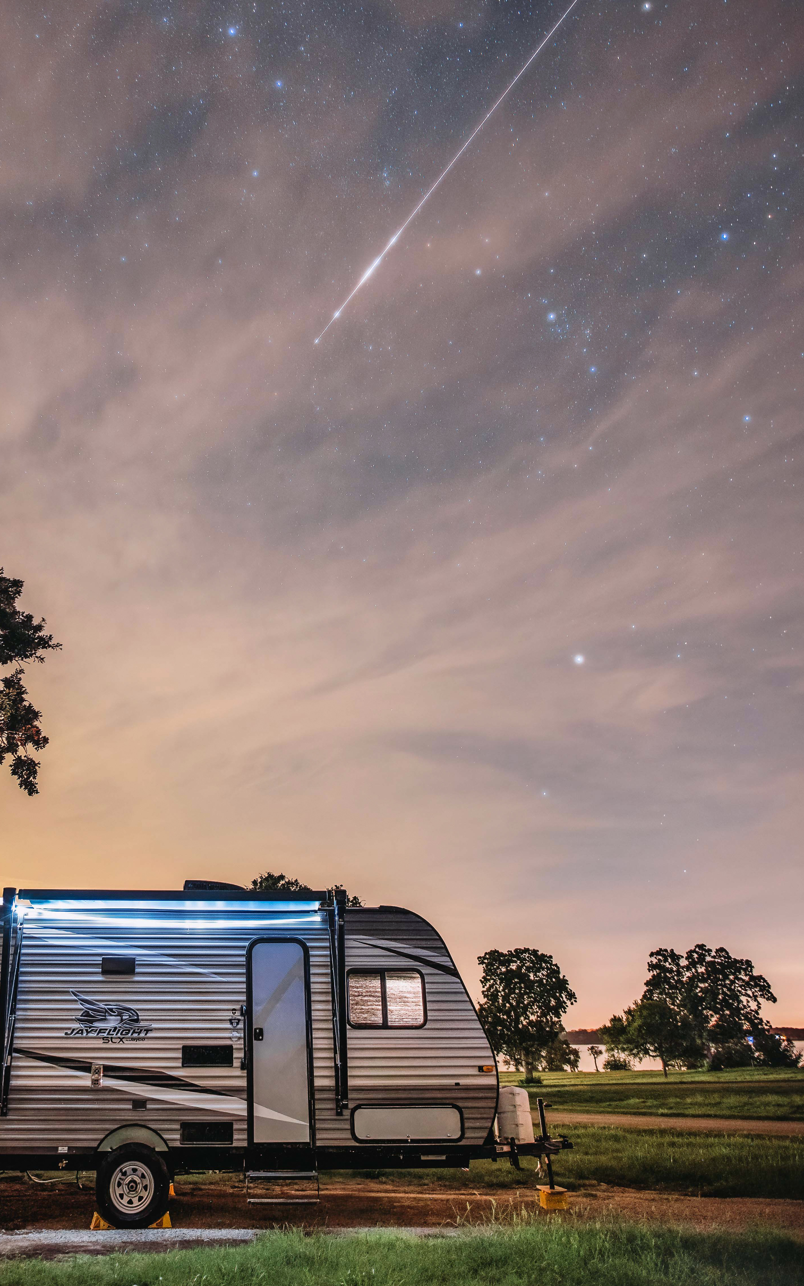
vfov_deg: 67.7
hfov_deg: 45.1
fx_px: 947
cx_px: 249
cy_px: 510
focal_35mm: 27
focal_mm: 20
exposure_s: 25
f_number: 2.2
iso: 800
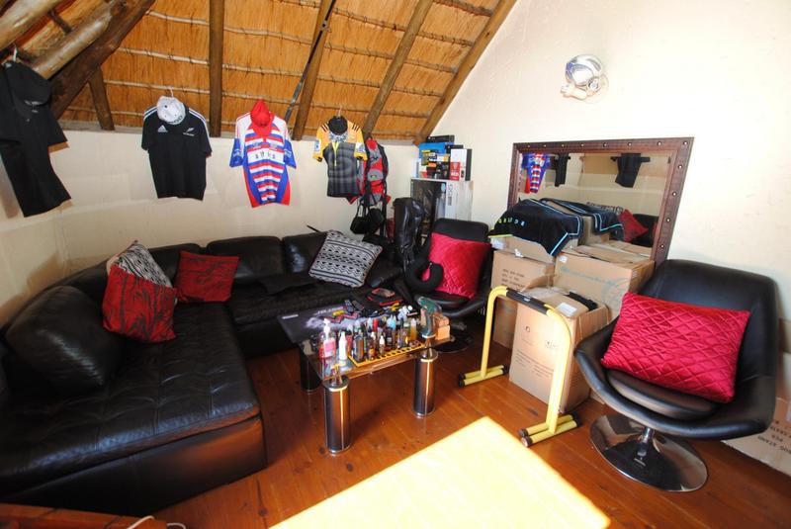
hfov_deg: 100.3
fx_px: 330
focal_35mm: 15
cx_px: 396
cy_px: 264
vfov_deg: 77.4
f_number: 4
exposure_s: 1/60
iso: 200
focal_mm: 10
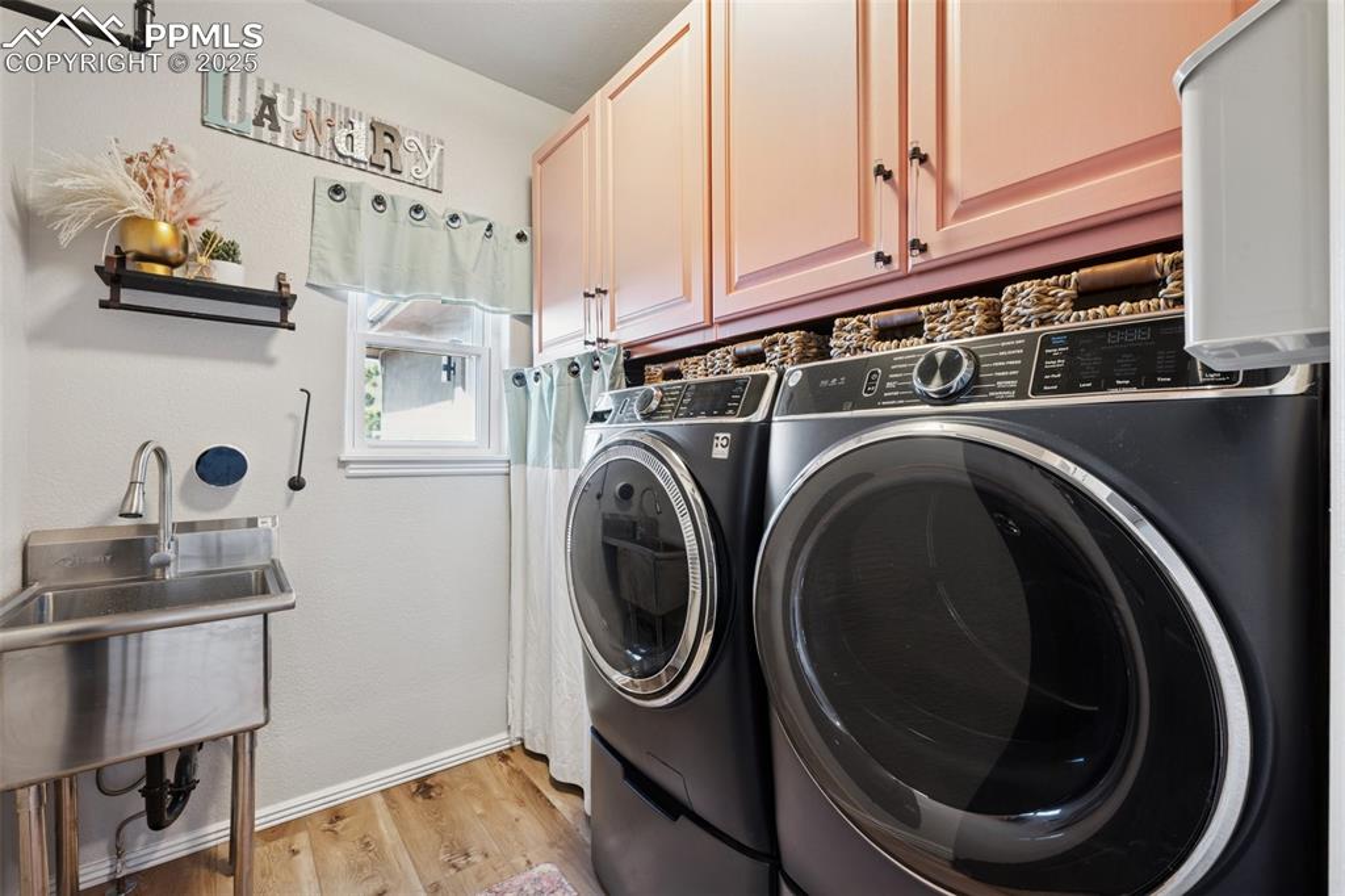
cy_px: 448
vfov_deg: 77.3
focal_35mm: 15
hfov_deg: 100.4
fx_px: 560
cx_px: 672
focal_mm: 15
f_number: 11
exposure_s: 3
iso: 100
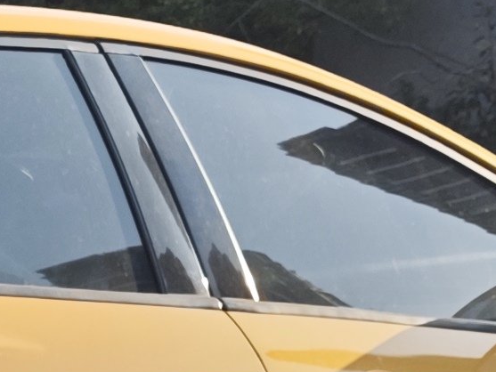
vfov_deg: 8.6
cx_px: -476
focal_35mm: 169
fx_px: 2422
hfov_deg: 10.7
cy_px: 553
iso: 50
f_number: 1.62
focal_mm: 6.55
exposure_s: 1/982
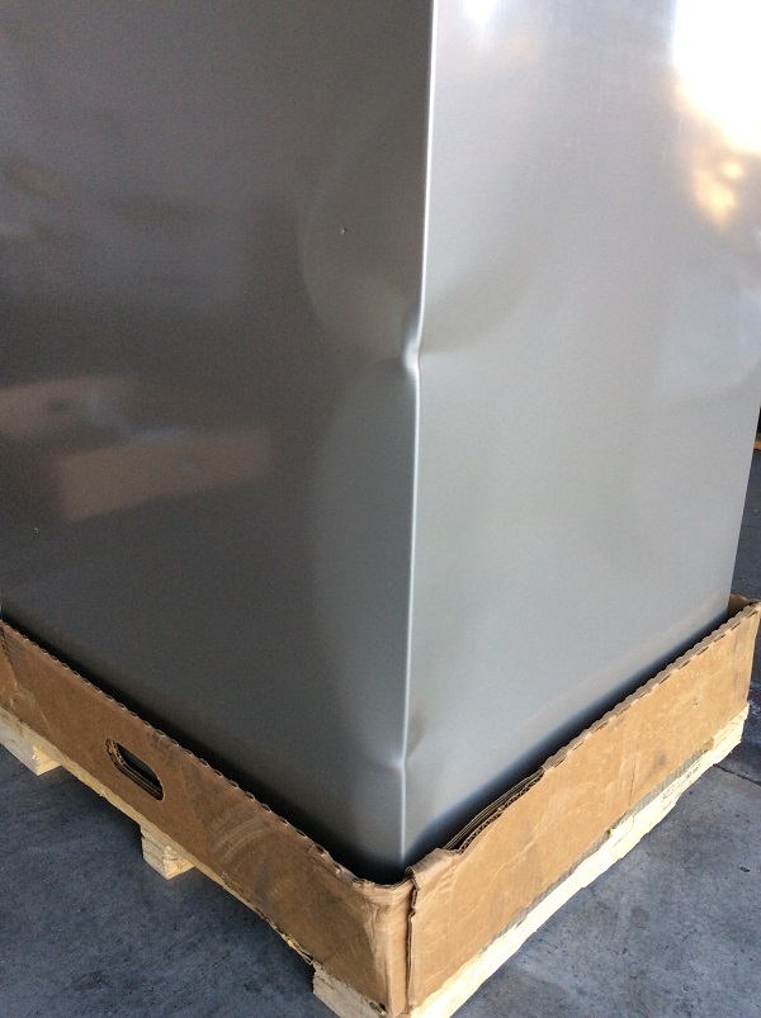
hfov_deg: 44.1
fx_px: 940
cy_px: 509
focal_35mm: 32
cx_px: 380
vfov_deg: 56.9
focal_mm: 3.3
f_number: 2.4
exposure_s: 1/60
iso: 40
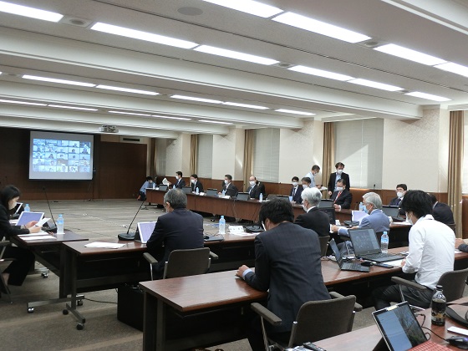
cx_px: 234
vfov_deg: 41.8
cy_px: 176
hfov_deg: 54.0
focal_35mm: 34
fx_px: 460
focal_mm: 6
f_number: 3.9
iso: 400
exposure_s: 1/40
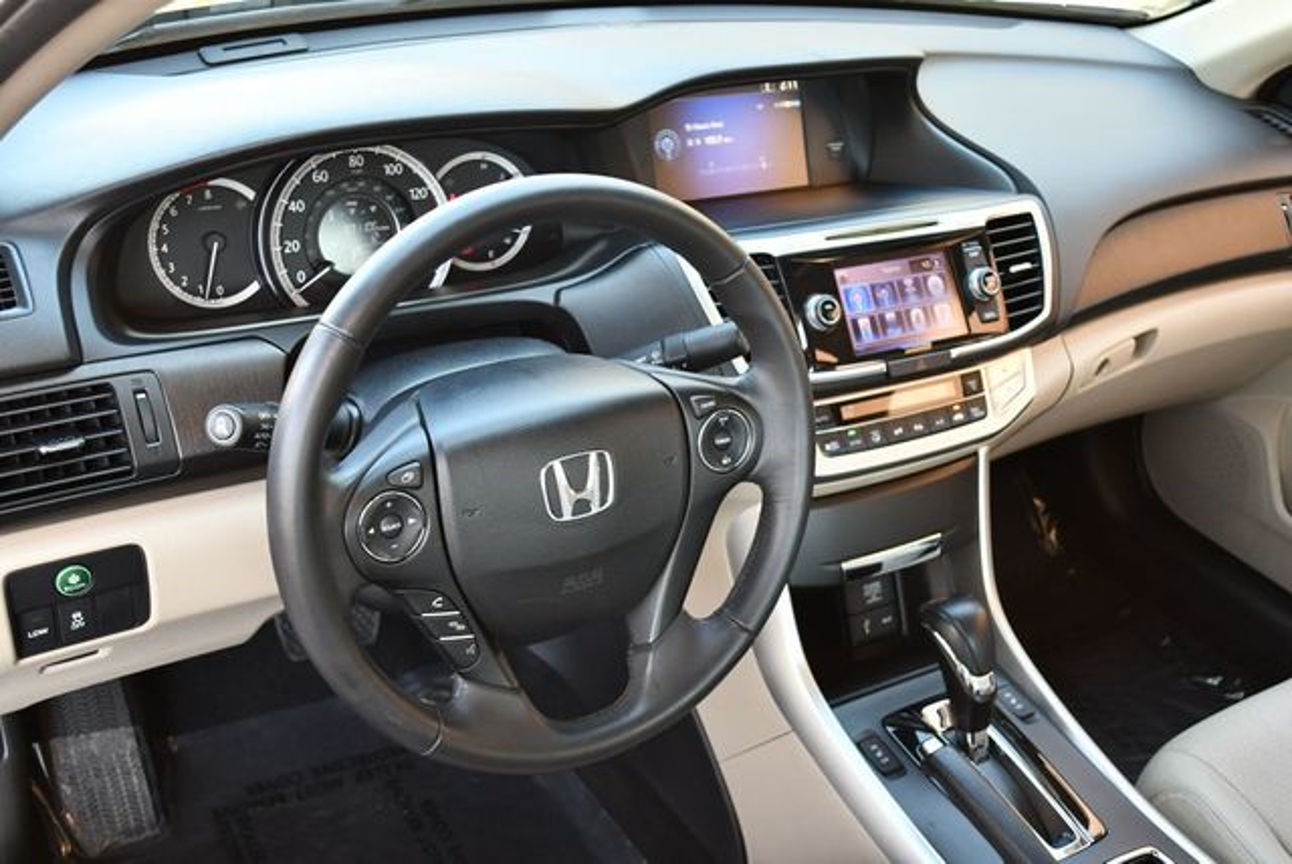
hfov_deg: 48.4
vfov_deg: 33.5
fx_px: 1437
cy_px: 432
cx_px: 646
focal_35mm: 40
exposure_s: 1/200
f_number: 3.8
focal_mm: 20
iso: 800
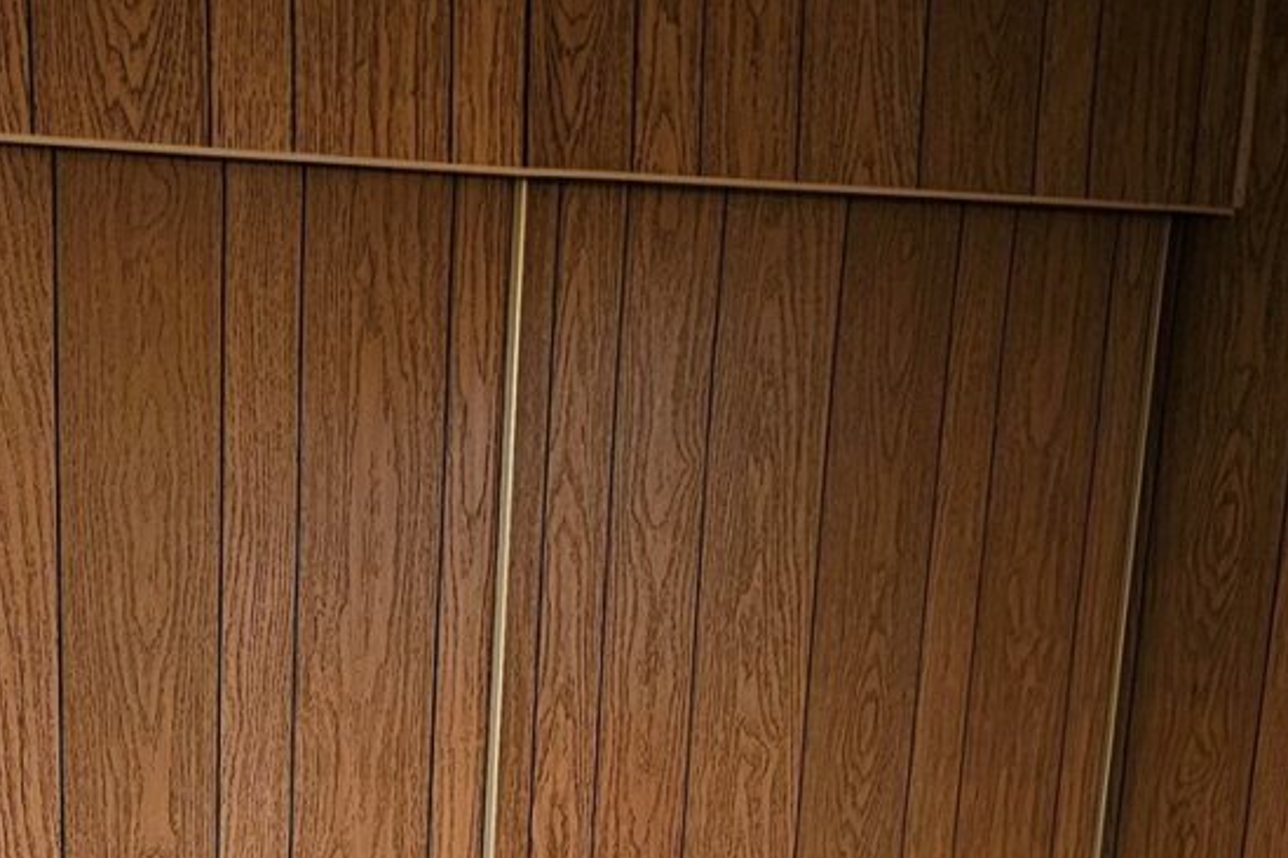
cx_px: 155
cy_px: 1097
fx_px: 2182
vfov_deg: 20.5
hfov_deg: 31.5
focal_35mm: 61
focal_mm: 6.3
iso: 800
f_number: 1.7
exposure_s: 1/24
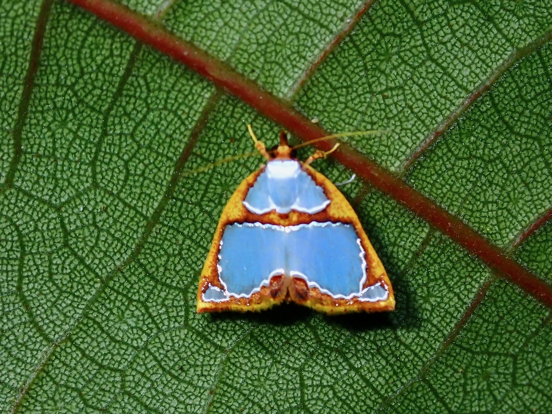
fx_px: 1595
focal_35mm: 100
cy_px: 207
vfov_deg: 14.8
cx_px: 276
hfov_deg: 19.6
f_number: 6.3
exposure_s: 1/200
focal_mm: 18
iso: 200
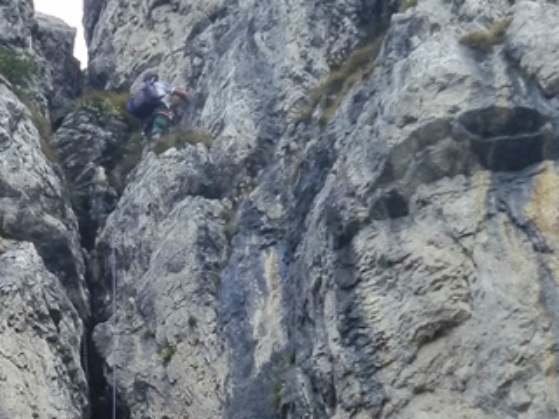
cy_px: 262
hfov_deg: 7.8
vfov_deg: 5.9
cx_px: 93
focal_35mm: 253
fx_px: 4086
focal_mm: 13.3
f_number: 5
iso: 200
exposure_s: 1/500
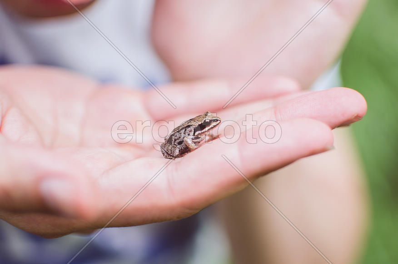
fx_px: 579
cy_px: 132
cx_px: 199
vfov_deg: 25.6
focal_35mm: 52
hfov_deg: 37.9
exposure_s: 1/160
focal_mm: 35
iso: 100
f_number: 1.8
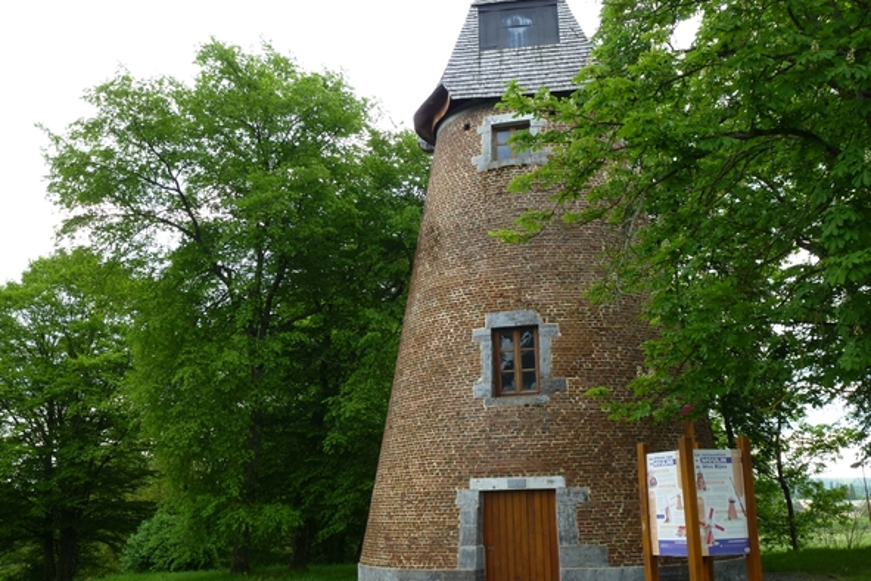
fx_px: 919
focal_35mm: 38
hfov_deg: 50.7
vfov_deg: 35.0
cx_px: 438
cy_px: 258
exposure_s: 1/125
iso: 100
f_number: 4
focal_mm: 6.4
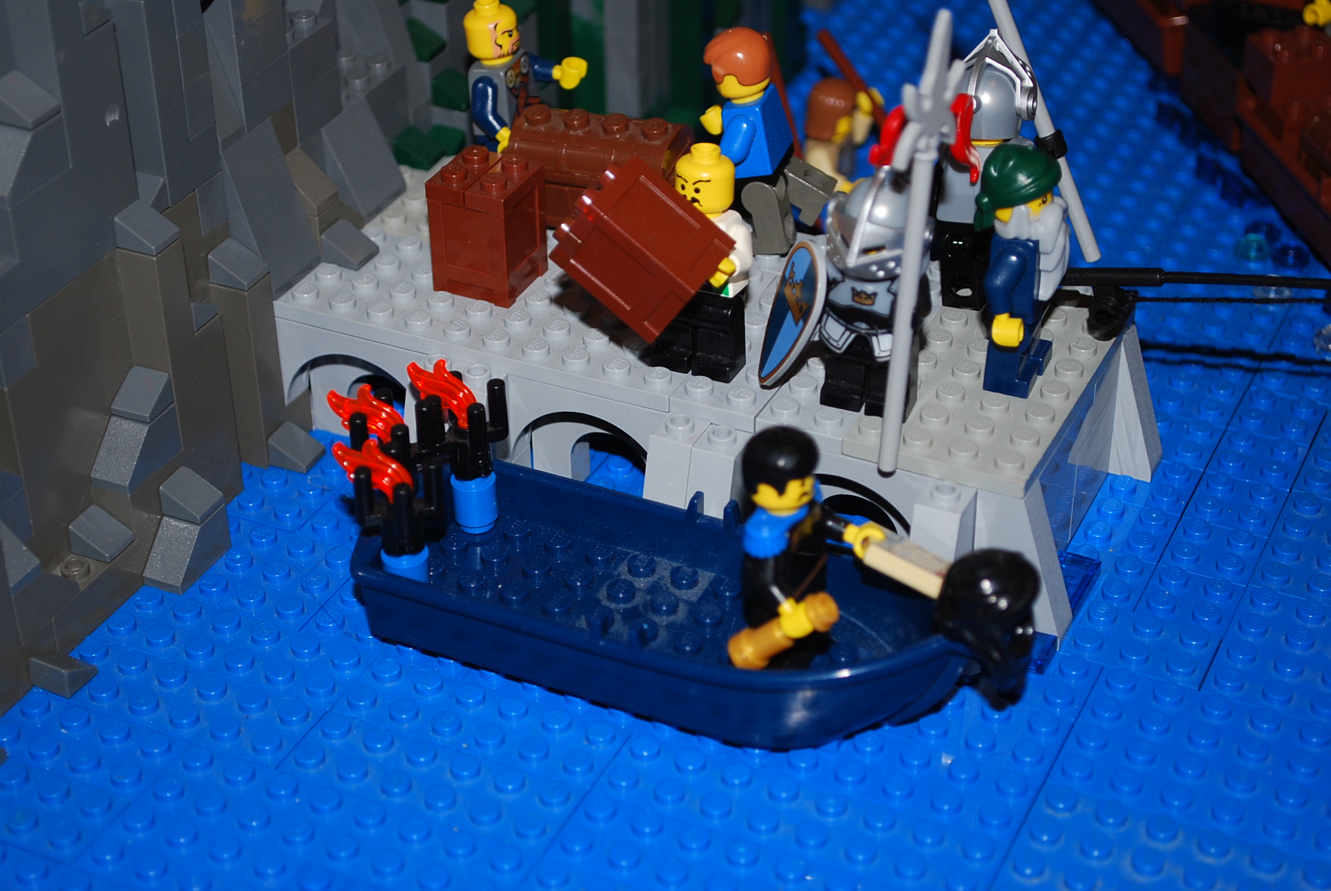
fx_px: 2499
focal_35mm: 68
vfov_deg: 20.2
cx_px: 666
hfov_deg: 29.8
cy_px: 446
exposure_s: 1/60
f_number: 5.3
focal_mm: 45
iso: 200
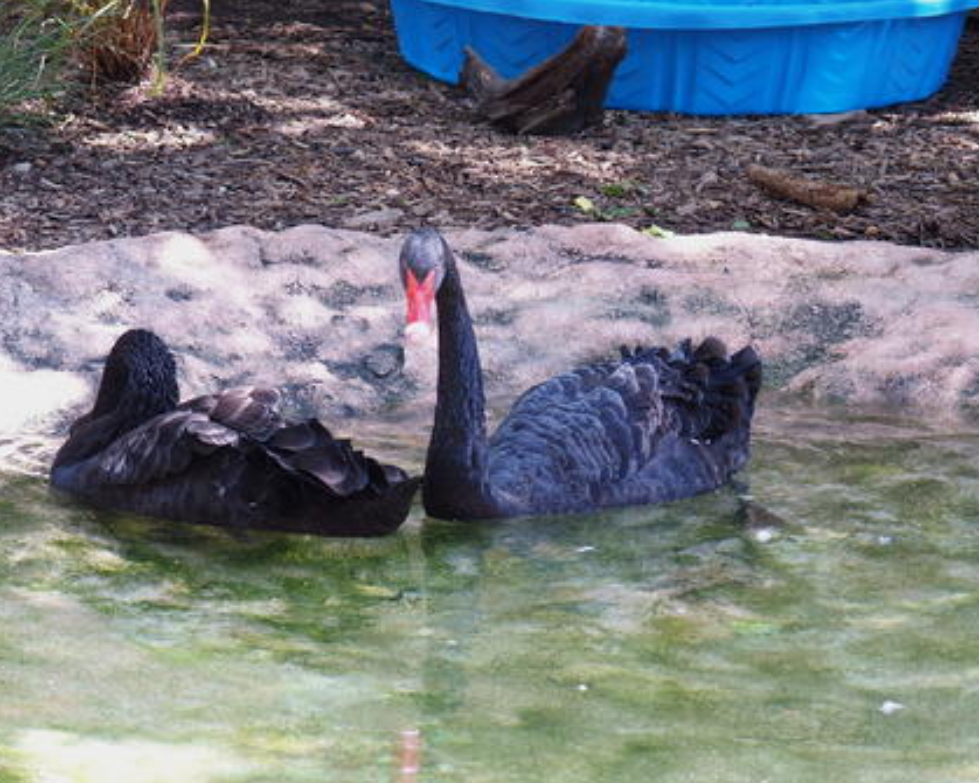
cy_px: 393
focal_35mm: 210
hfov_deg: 9.2
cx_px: 474
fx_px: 6083
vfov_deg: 7.4
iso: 200
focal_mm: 42.5
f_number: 2.8
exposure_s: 1/200
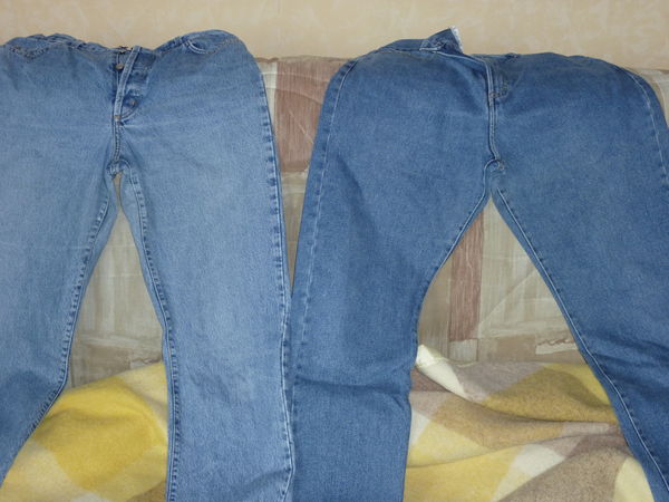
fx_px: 773
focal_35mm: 40
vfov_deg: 36.0
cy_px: 251
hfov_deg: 46.8
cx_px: 334
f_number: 4
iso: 200
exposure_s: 1/30
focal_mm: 7.2
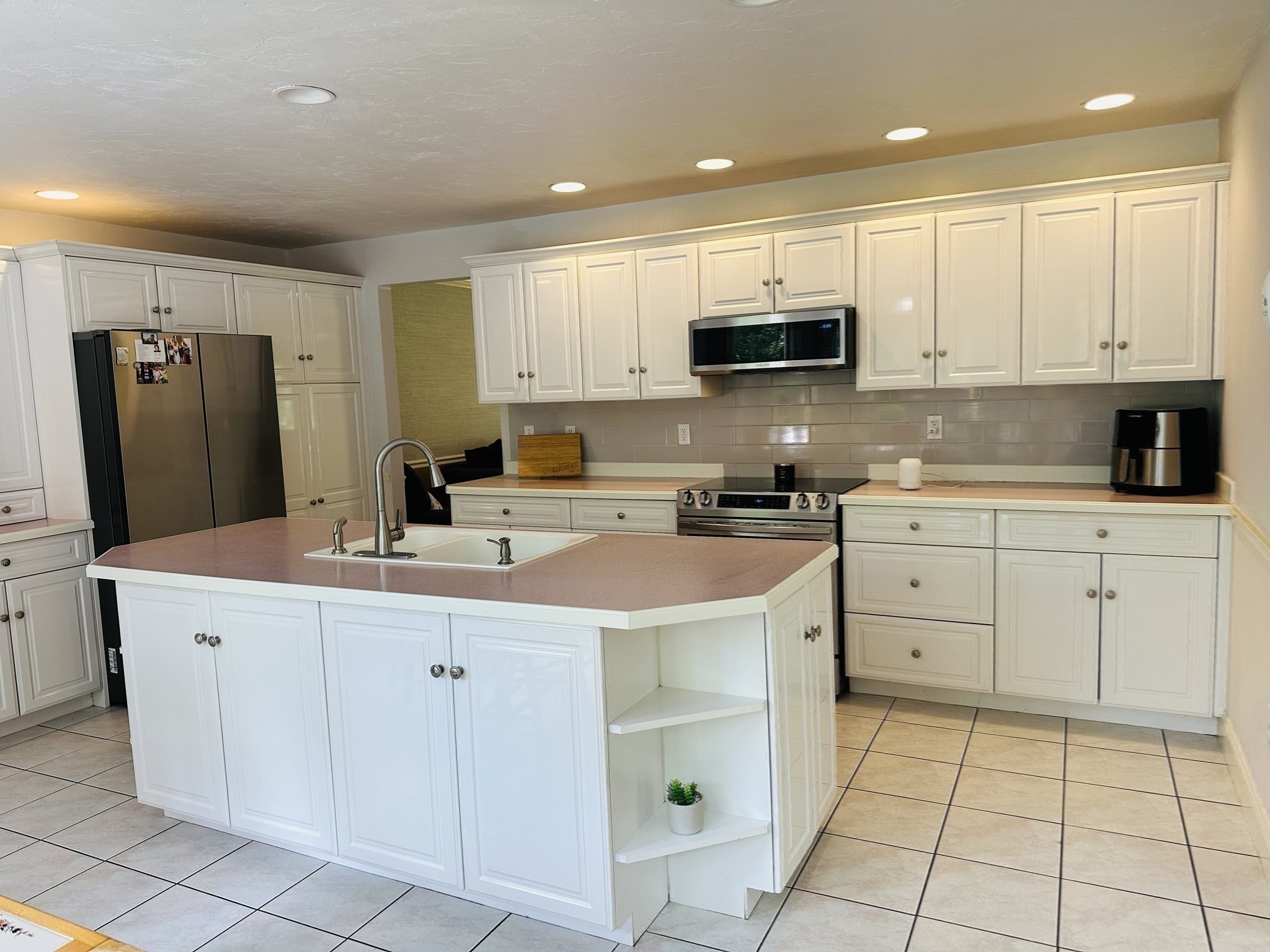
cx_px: 635
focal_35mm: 24
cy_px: 476
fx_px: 881
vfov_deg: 56.8
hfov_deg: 71.6
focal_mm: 6.86
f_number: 1.78
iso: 125
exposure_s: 1/120
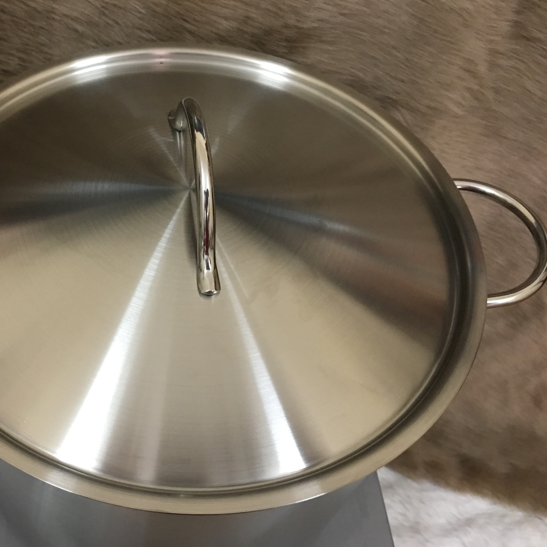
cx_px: 174
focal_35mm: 35
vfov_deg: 47.2
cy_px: 276
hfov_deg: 46.3
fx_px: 626
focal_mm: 4.15
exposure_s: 1/10
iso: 80
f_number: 2.2
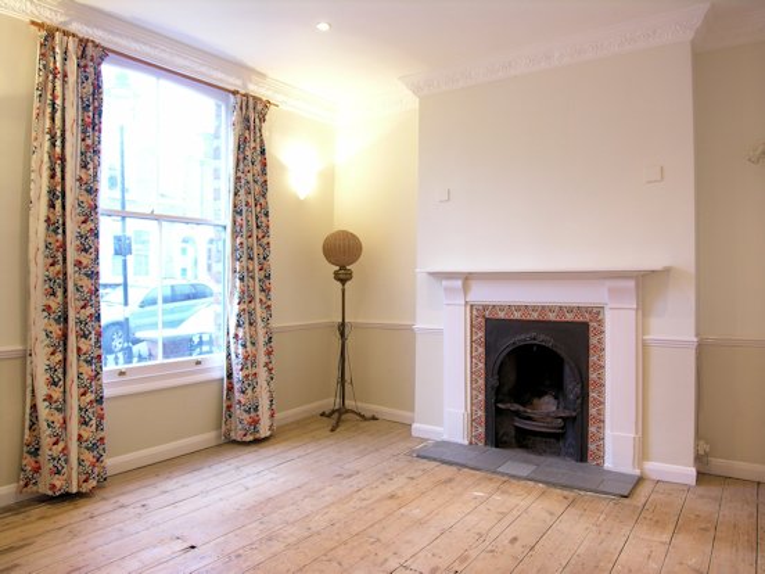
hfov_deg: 71.6
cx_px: 382
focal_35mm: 24
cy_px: 287
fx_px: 530
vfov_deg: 56.8
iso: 98
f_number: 4.1
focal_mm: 6.1
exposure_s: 1/3.7
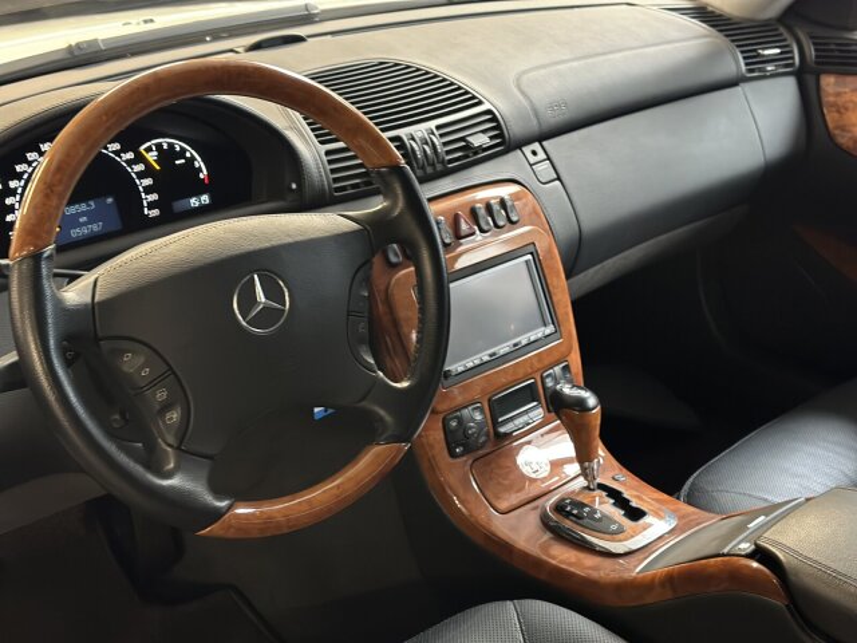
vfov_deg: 30.3
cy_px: 322
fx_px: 1188
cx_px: 428
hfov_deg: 39.7
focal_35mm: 48
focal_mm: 6.86
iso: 500
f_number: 1.78
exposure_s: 1/25
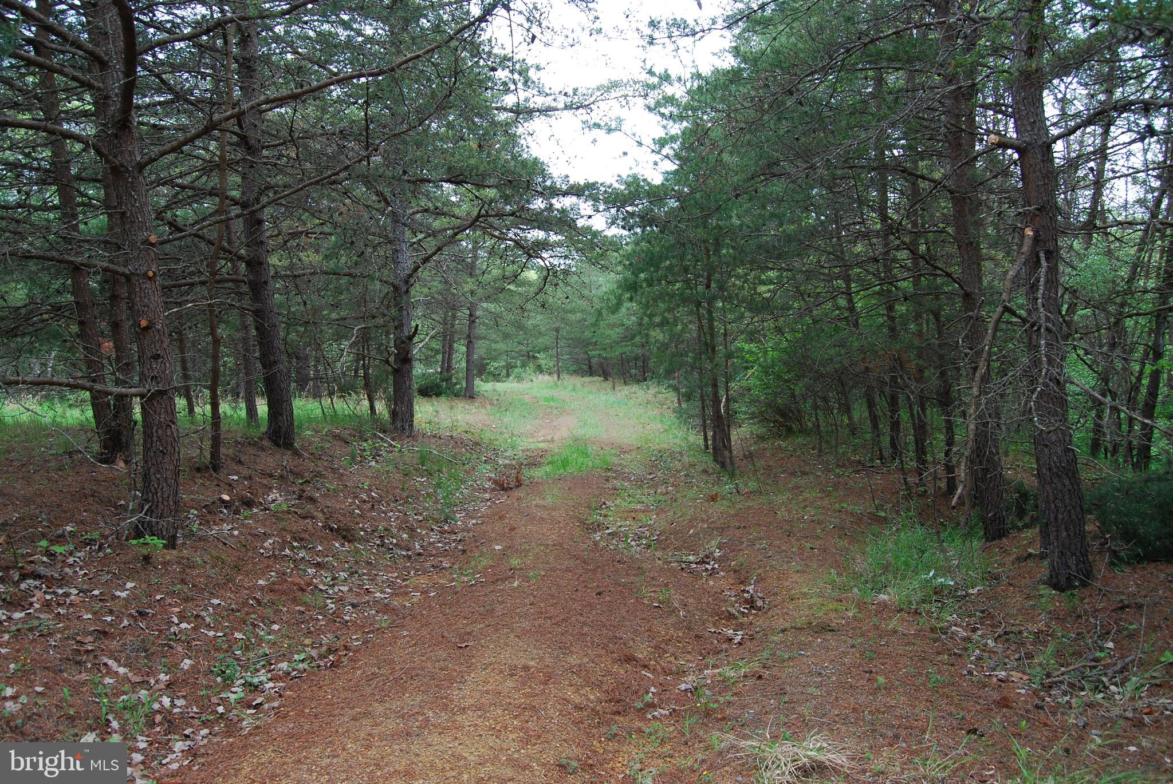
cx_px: 586
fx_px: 881
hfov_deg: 67.3
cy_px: 392
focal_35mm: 27
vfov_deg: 48.0
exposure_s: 1/60
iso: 200
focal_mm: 18
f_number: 6.3
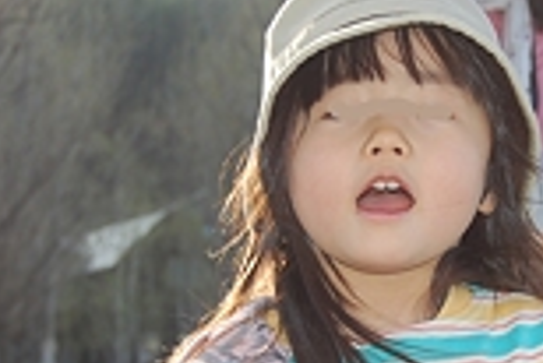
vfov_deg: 7.9
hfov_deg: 11.7
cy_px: 273
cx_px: 377
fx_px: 2642
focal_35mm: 175
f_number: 5
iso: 200
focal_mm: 40
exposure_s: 1/250
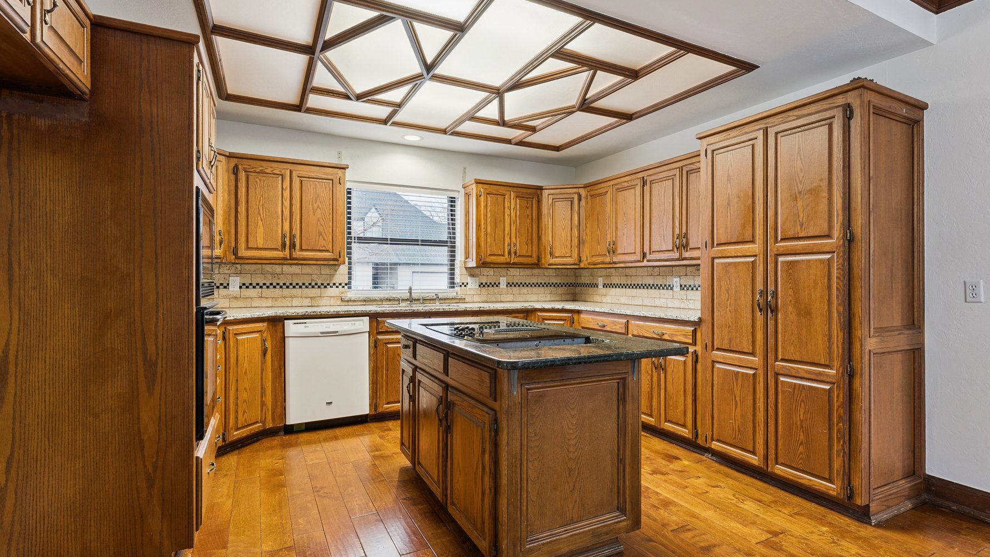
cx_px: 524
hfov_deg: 91.4
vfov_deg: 60.0
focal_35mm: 18
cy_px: 280
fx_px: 482
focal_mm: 15.3
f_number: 10
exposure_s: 1/3.33
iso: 200
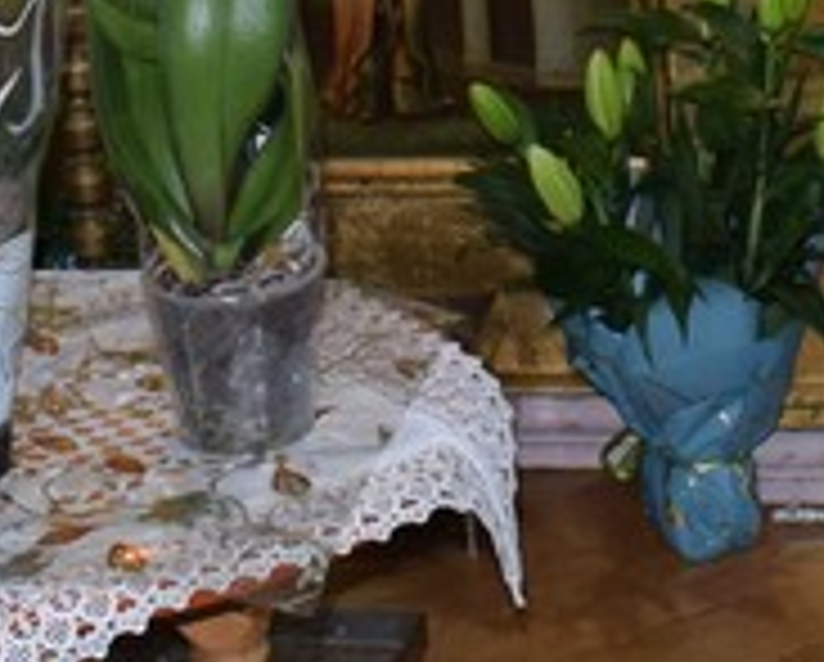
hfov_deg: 11.3
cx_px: 1103
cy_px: -581
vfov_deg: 8.9
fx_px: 4055
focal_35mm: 166
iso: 800
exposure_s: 1/80
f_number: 4.5
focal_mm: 18
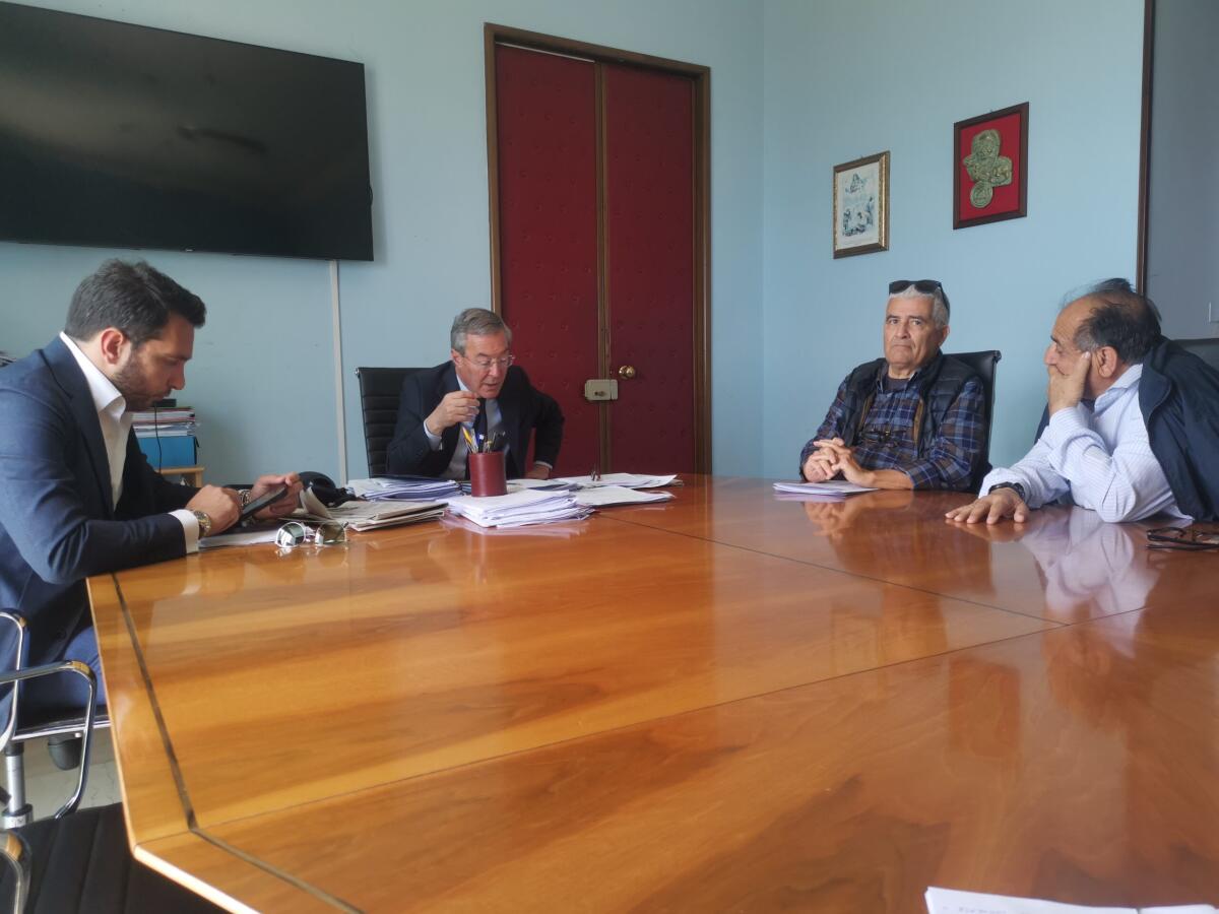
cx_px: 610
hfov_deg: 65.3
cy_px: 457
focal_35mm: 27
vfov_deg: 51.4
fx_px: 951
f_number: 1.8
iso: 80
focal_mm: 5.58
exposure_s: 1/100
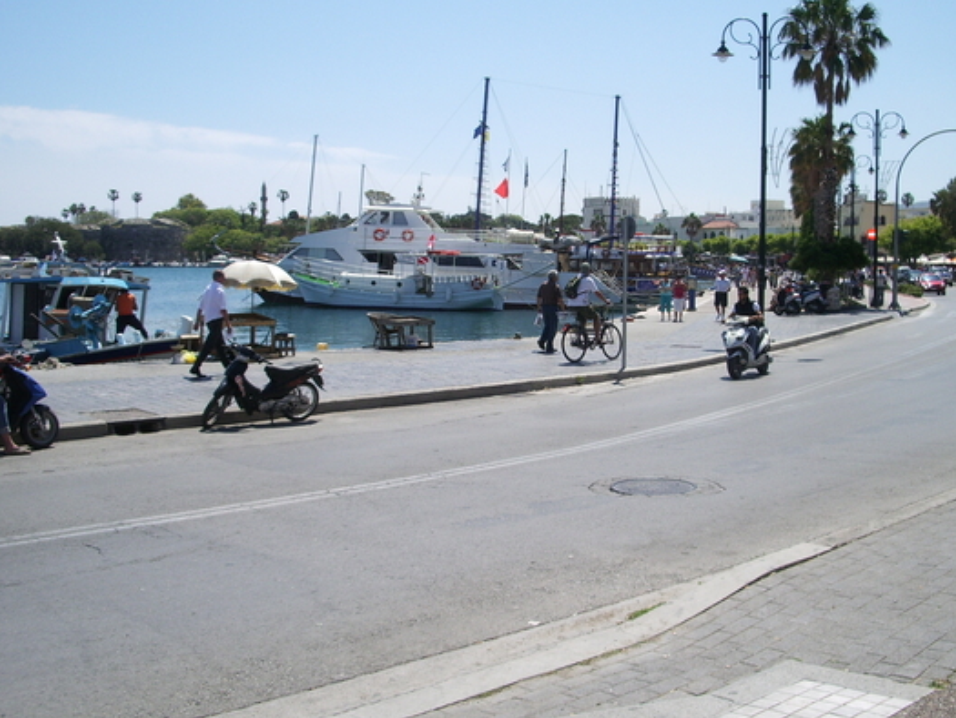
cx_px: 544
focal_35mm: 40
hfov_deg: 46.7
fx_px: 1105
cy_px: 346
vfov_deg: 36.0
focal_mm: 5.8
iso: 100
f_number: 4.3
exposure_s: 1/1000
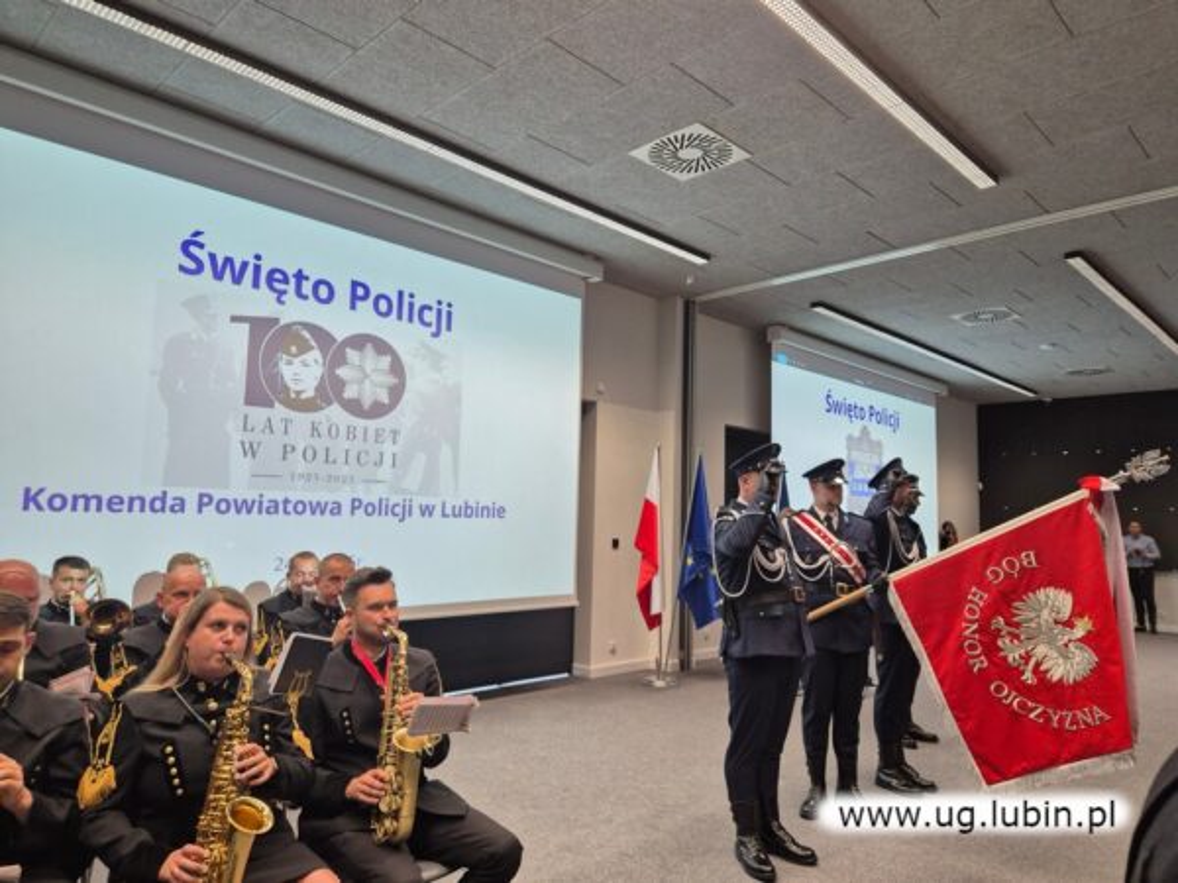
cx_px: 589
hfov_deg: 73.9
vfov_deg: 58.9
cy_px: 442
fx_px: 783
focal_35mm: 23
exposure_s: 1/90
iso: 200
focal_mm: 5.4
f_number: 1.8
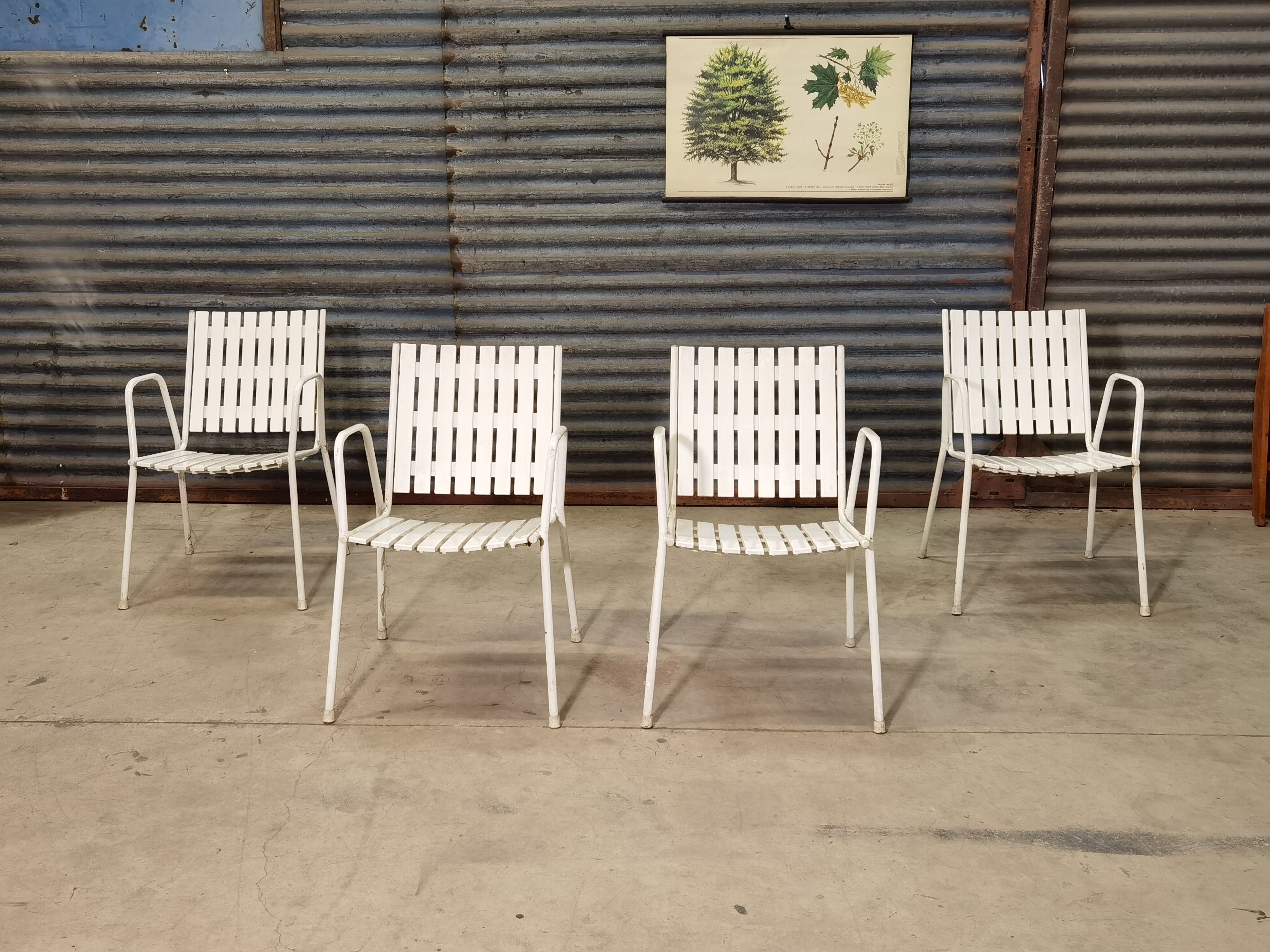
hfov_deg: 52.6
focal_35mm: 35
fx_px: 1284
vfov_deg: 40.7
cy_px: 476
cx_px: 635
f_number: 1.9
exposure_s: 1/50
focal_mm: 6.71
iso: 320
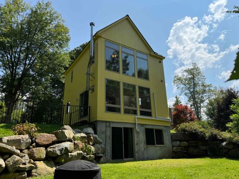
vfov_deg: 54.9
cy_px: 92
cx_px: 117
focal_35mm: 25
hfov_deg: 69.4
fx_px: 173
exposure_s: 1/4608
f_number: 1.78
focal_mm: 6.76
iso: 80
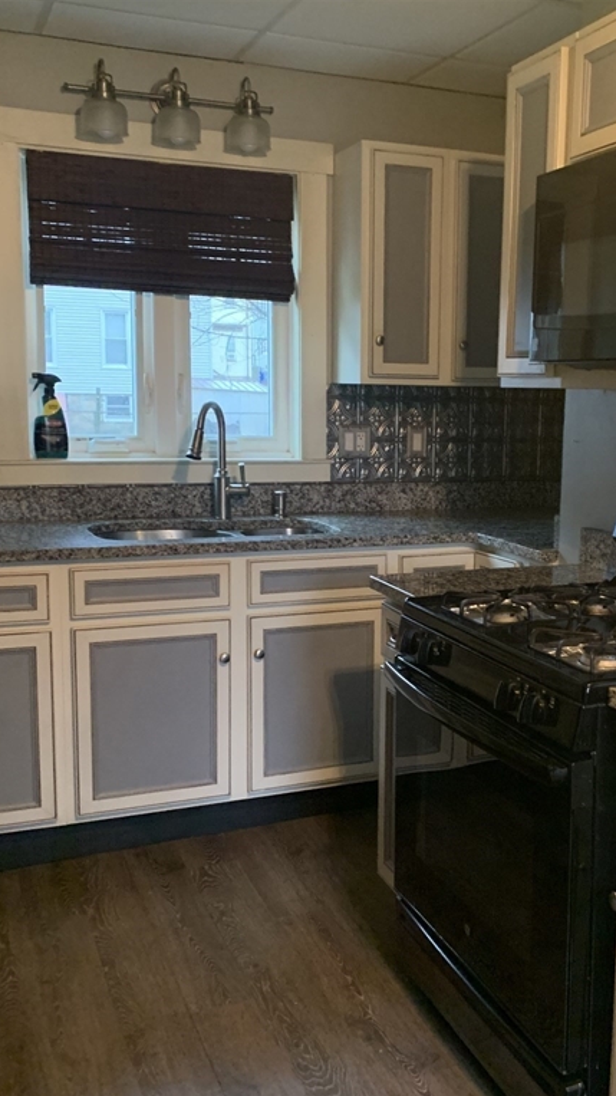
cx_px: 432
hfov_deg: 30.8
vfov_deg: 52.8
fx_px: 1104
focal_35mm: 38
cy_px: 550
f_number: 1.8
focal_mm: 4.25
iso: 640
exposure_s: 1/30
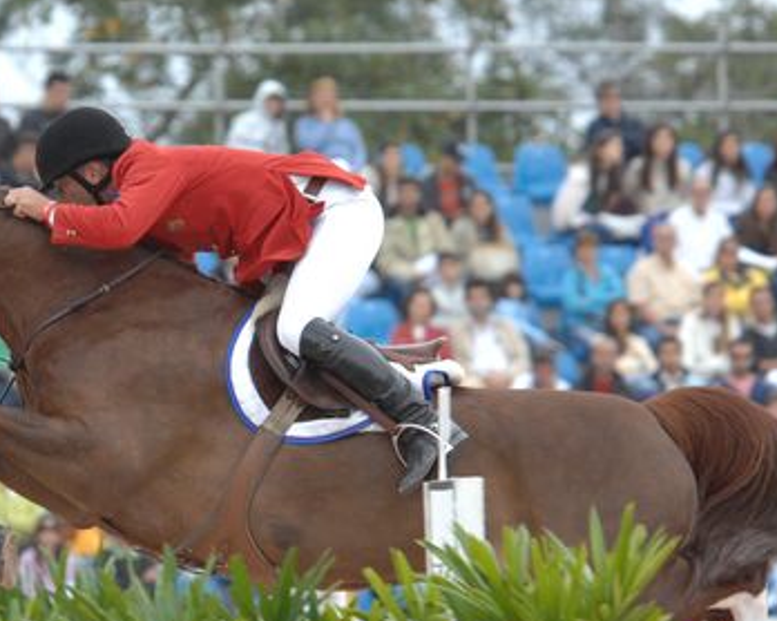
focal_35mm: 647
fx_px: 14870
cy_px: 343
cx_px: 85
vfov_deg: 2.4
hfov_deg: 3.0
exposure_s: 1/500
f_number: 5.6
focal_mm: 250
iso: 640
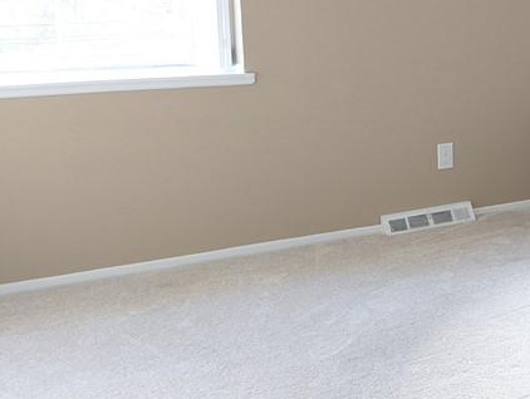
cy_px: 124
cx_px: 590
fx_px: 890
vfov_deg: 25.1
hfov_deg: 29.7
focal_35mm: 58
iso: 761
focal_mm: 6.81
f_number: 1.85
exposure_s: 1/83.3
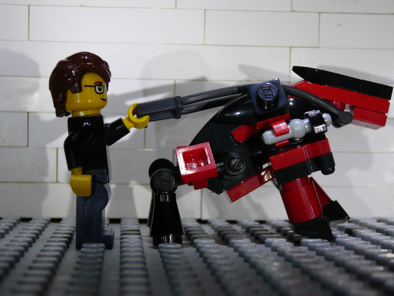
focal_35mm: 77
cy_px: 148
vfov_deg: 19.1
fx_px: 876
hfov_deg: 25.3
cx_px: 197
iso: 200
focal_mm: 11.5
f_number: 3.7
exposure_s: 1/30
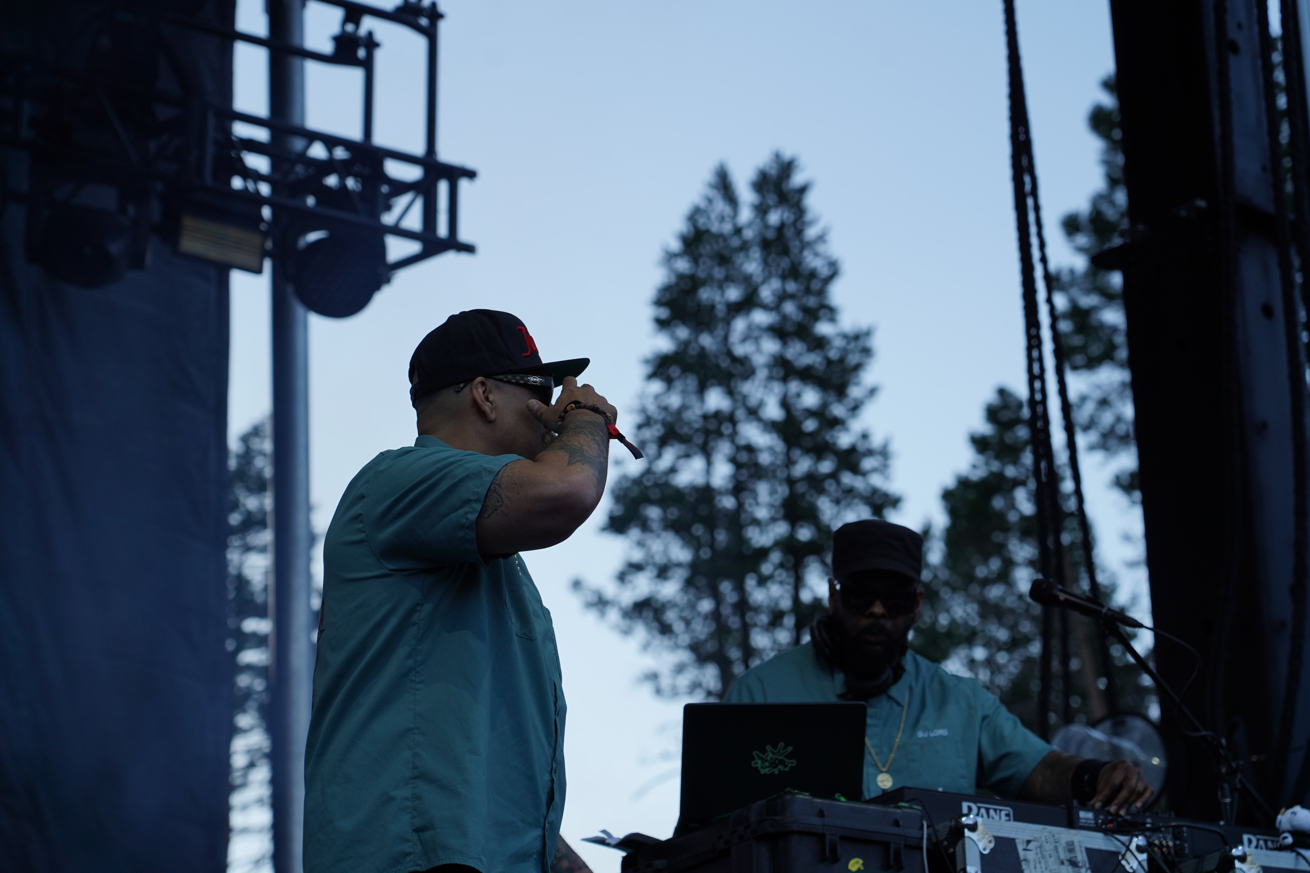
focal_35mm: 105
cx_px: 655
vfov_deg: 13.0
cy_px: 436
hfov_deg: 19.5
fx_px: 3821
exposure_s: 1/250
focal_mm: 105
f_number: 5.6
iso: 100
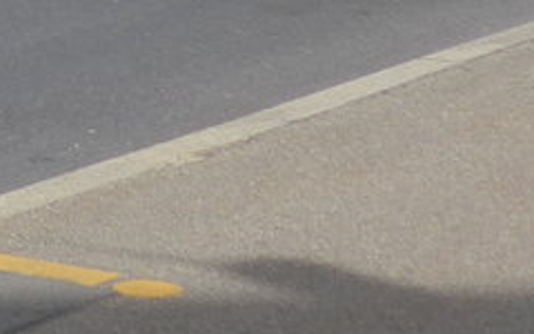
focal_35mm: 180
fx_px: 2620
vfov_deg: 6.8
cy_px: -512
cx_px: -790
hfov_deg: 10.0
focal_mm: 7
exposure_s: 1/1600
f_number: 2.8
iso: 80
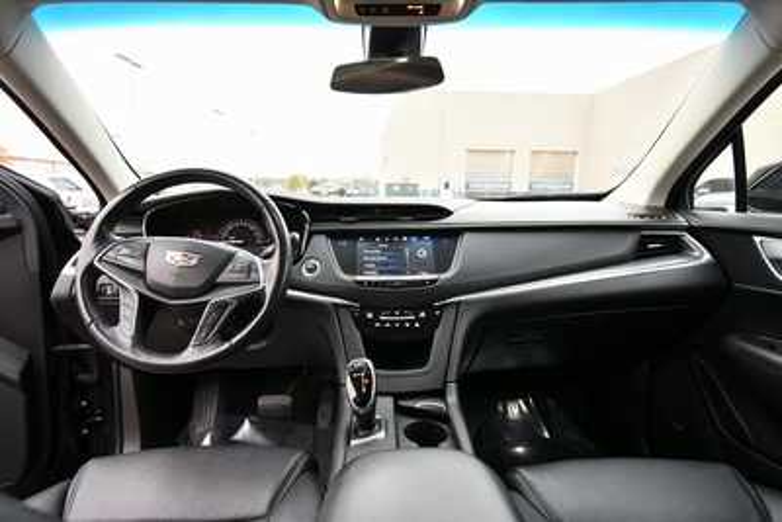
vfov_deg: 64.6
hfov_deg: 86.9
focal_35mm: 19
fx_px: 413
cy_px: 261
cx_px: 391
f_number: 4.8
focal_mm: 13
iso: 800
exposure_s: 1/160
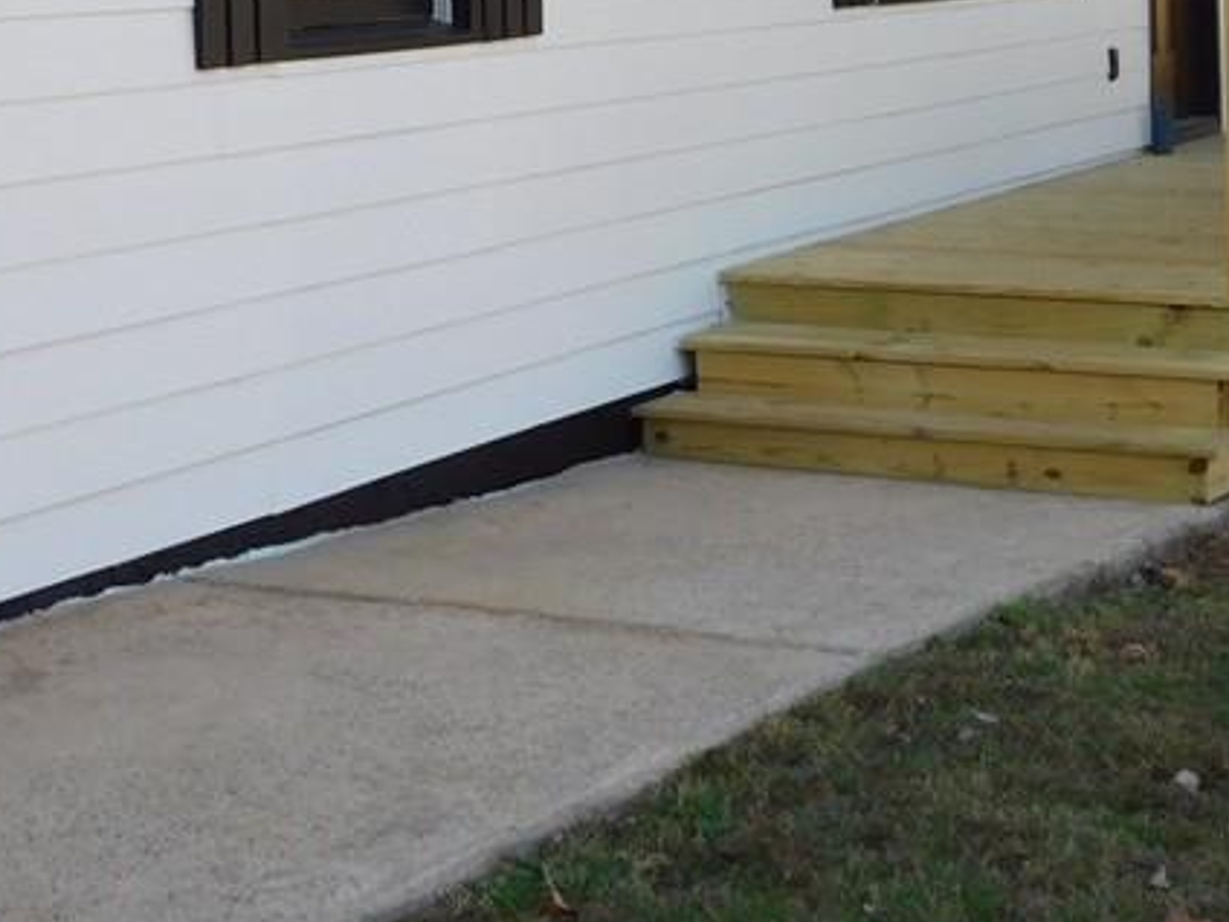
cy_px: -113
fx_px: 3089
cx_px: 423
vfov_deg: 16.4
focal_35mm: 87
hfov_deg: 22.4
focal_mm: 6.3
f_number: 3.5
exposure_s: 1/250
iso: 125
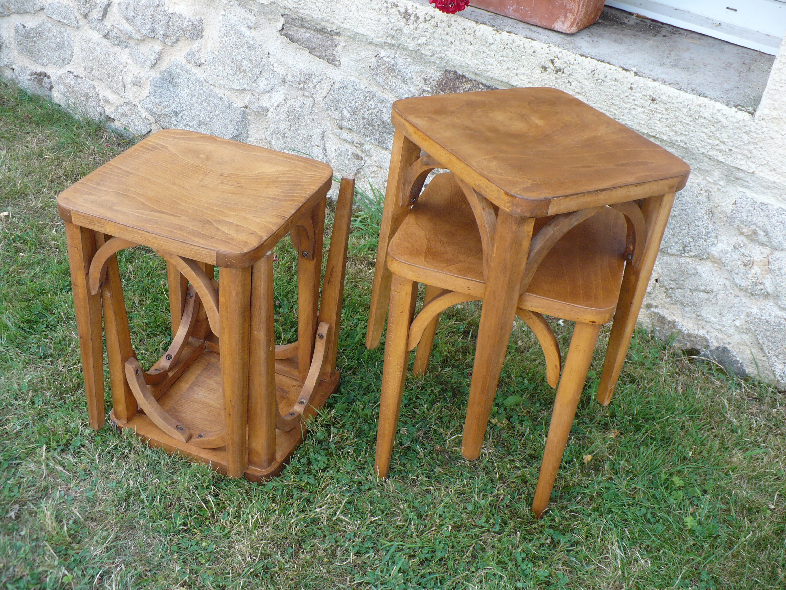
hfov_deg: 50.1
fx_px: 840
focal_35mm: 37
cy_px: 295
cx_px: 393
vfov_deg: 38.7
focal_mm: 6.1
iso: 100
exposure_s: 1/125
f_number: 2.8
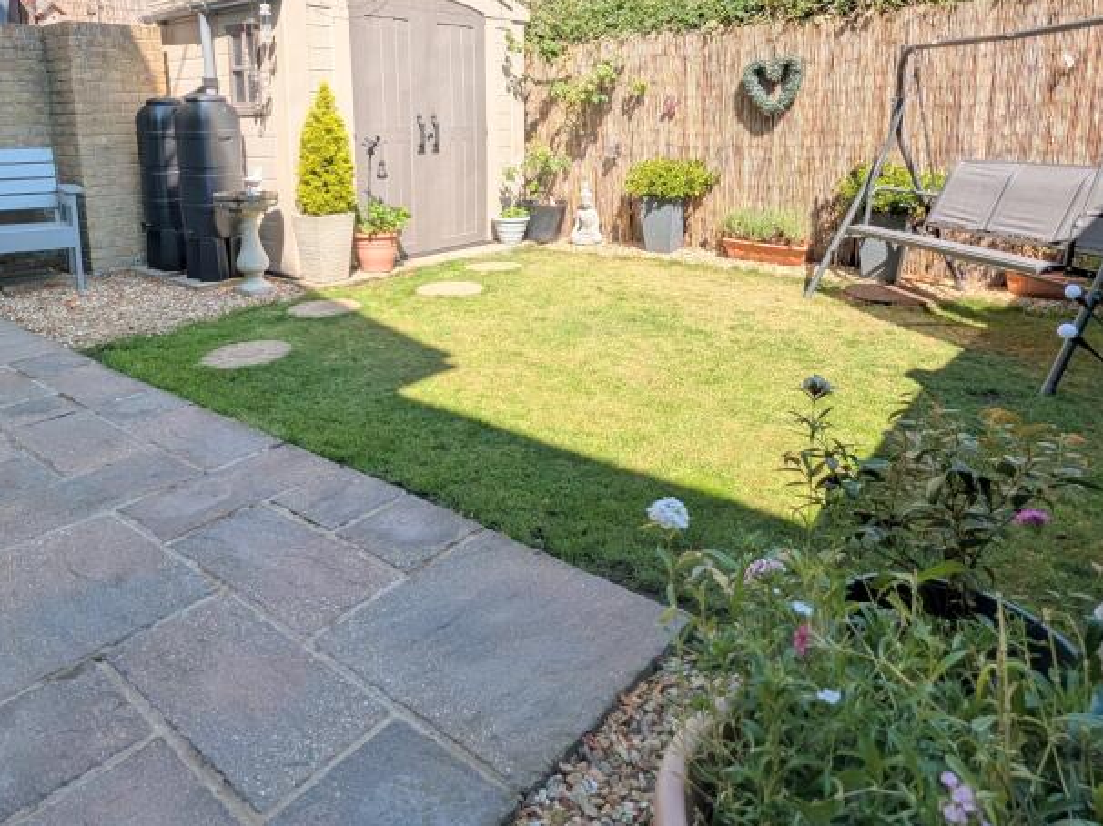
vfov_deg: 59.1
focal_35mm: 22
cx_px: 481
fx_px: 701
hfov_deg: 76.1
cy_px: 250
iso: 43
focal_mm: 1.95
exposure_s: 1/733
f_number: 2.2
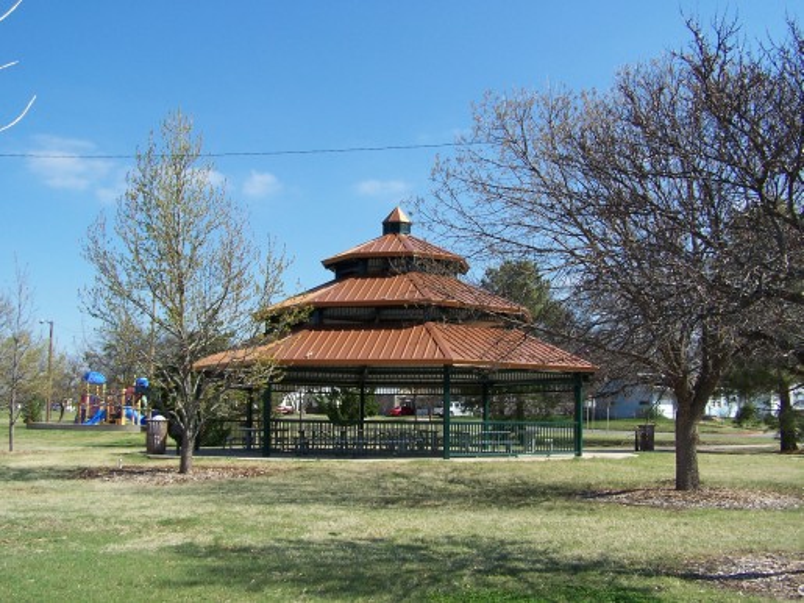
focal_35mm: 38
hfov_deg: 49.0
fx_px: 882
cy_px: 302
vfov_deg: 37.7
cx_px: 402
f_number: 4
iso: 80
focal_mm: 6.3
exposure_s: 1/500
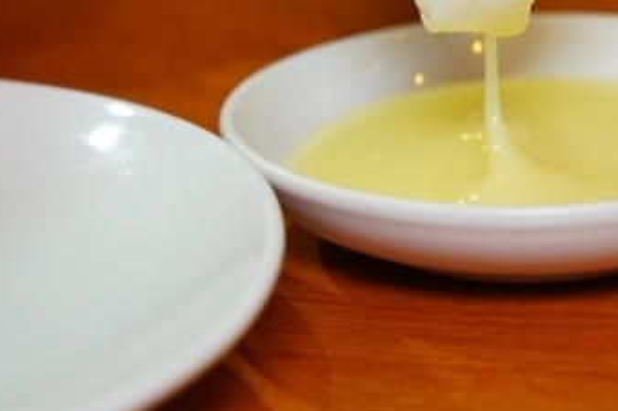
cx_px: 482
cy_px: 19
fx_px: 2504
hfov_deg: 14.0
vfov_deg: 9.3
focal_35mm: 146
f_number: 5.6
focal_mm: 62
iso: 1600
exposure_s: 1/80
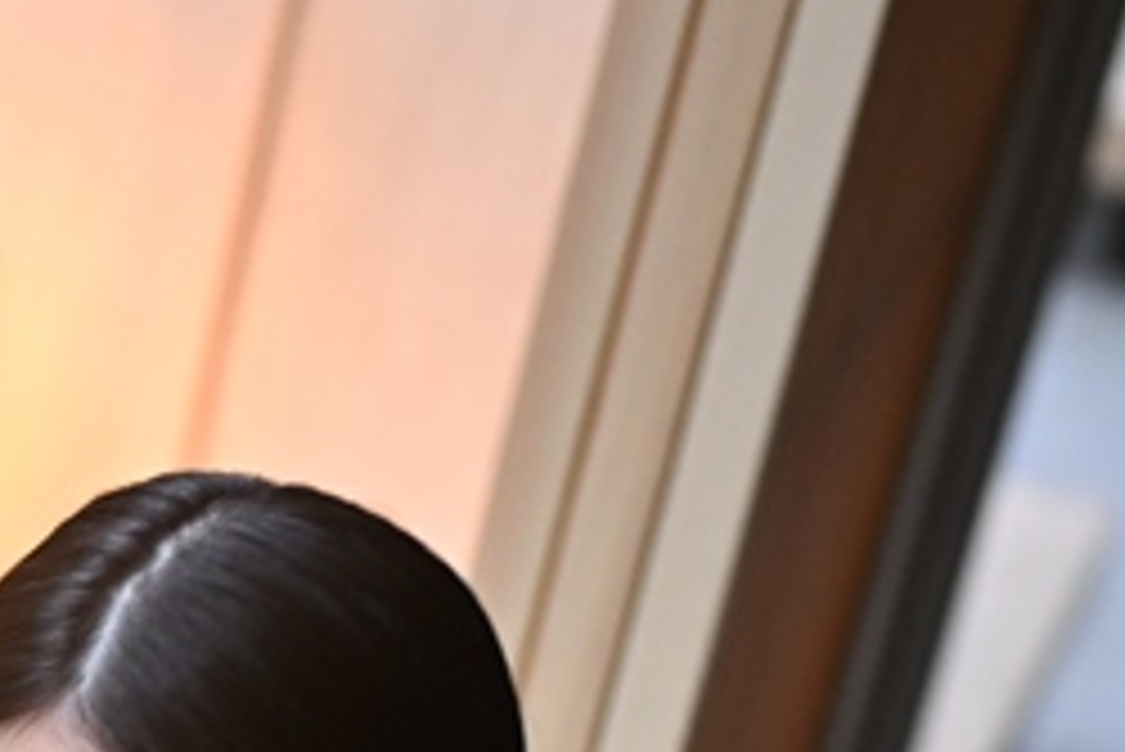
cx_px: -868
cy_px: 1427
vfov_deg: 7.7
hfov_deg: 11.1
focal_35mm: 173
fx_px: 5409
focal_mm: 35
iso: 1000
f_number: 1.3
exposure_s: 1/200
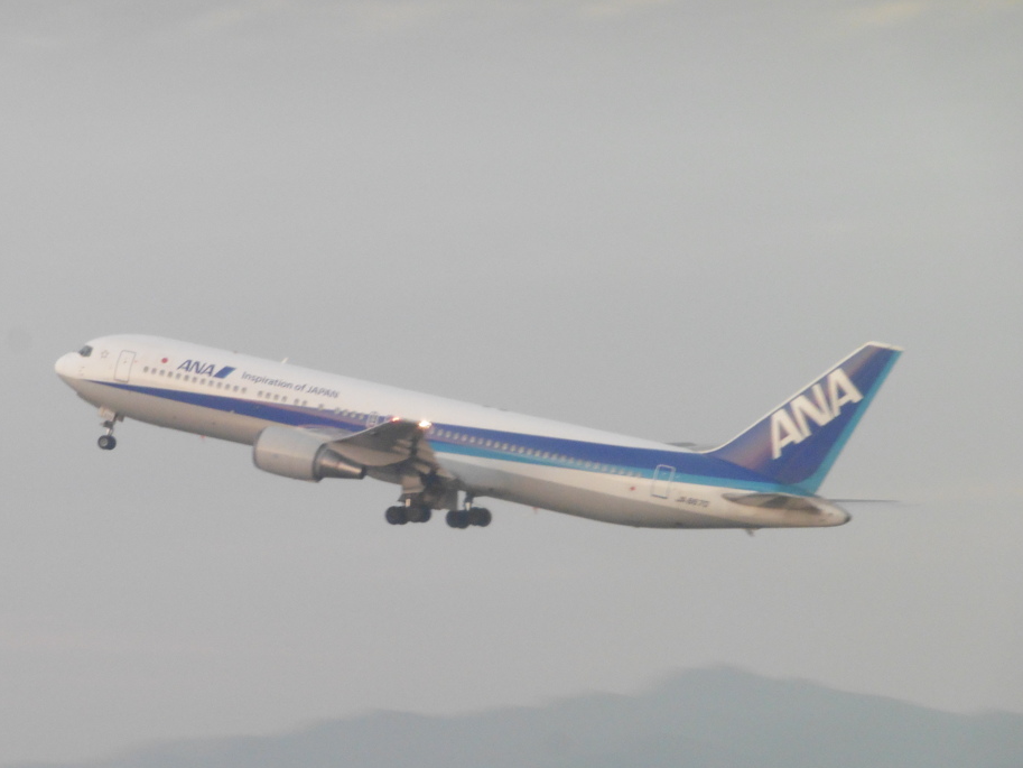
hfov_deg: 6.1
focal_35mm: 324
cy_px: 429
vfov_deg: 4.6
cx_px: 459
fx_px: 9576
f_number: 5.9
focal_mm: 51.5
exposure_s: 1/30
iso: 500
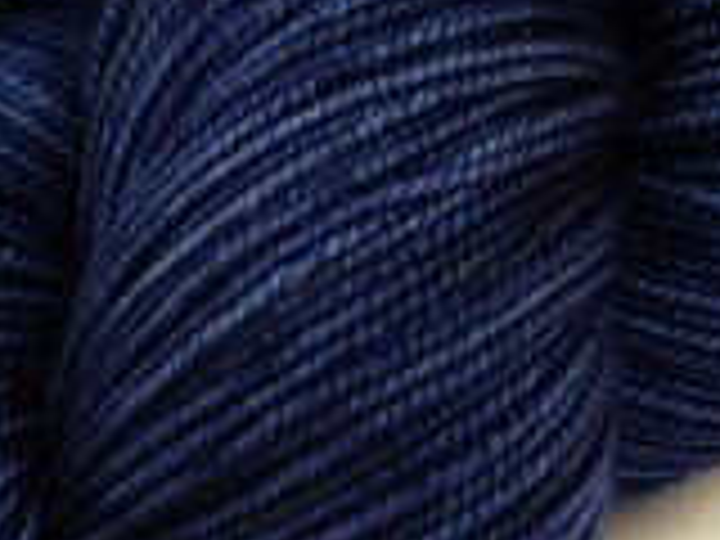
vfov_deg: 5.9
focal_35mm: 252
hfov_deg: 7.8
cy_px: 457
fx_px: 5242
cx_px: 58
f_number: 4.6
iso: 250
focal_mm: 20.5
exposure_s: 1/30
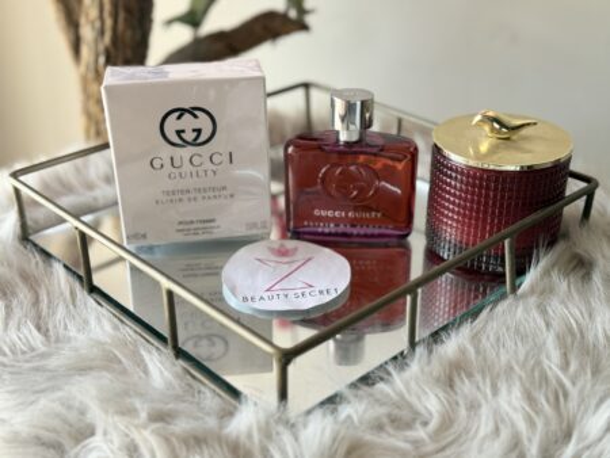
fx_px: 846
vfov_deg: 30.3
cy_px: 229
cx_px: 305
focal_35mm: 48
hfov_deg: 39.6
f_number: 1.78
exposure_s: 1/111
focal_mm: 6.76
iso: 100
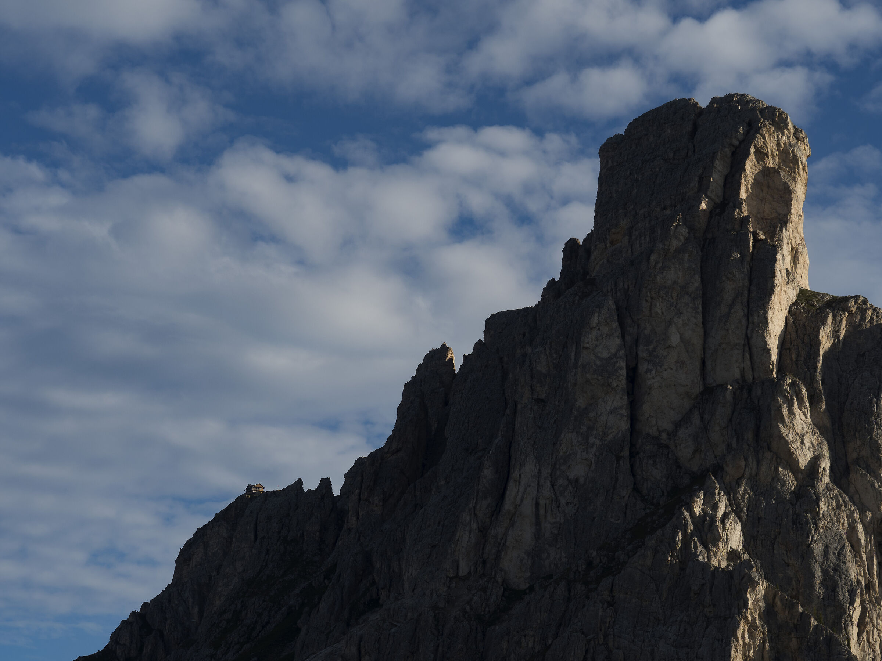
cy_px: 330
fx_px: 2140
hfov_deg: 23.3
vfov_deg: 17.6
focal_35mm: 84
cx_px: 441
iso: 64
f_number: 8
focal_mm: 42
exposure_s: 1/160
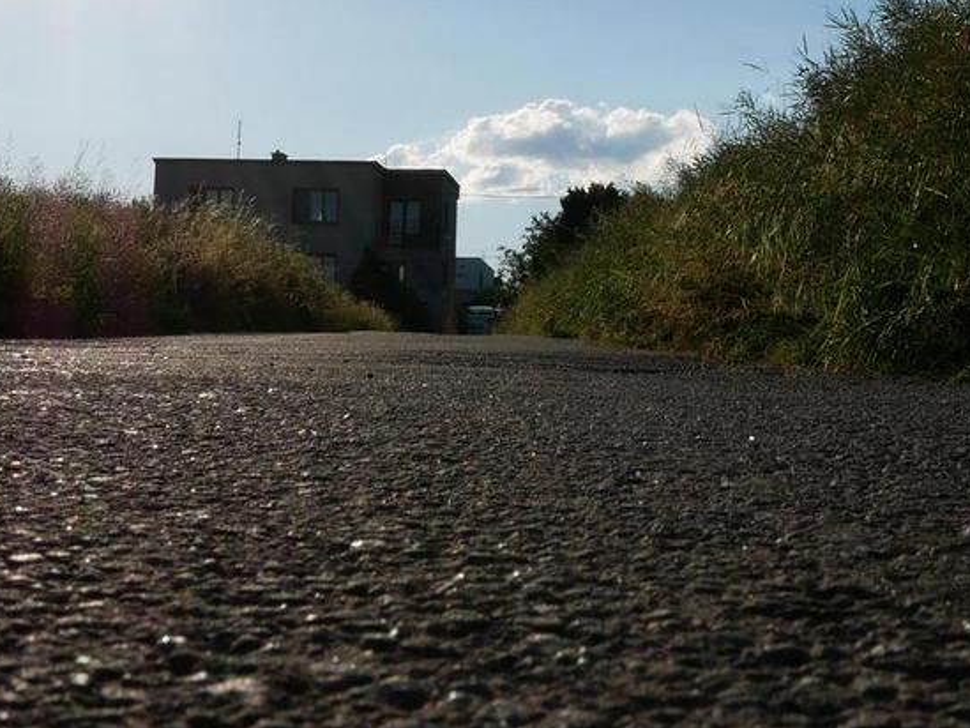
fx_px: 1962
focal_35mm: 70
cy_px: -129
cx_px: 456
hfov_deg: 27.8
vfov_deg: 19.8
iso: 200
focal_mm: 12
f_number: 10
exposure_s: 1/800
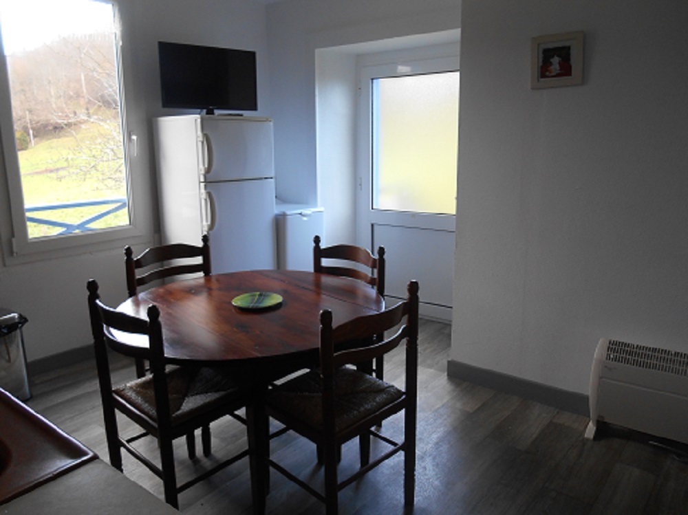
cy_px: 258
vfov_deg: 53.0
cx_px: 344
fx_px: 517
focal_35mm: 26
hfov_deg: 67.3
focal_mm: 4.7
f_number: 3.4
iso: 200
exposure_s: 1/30
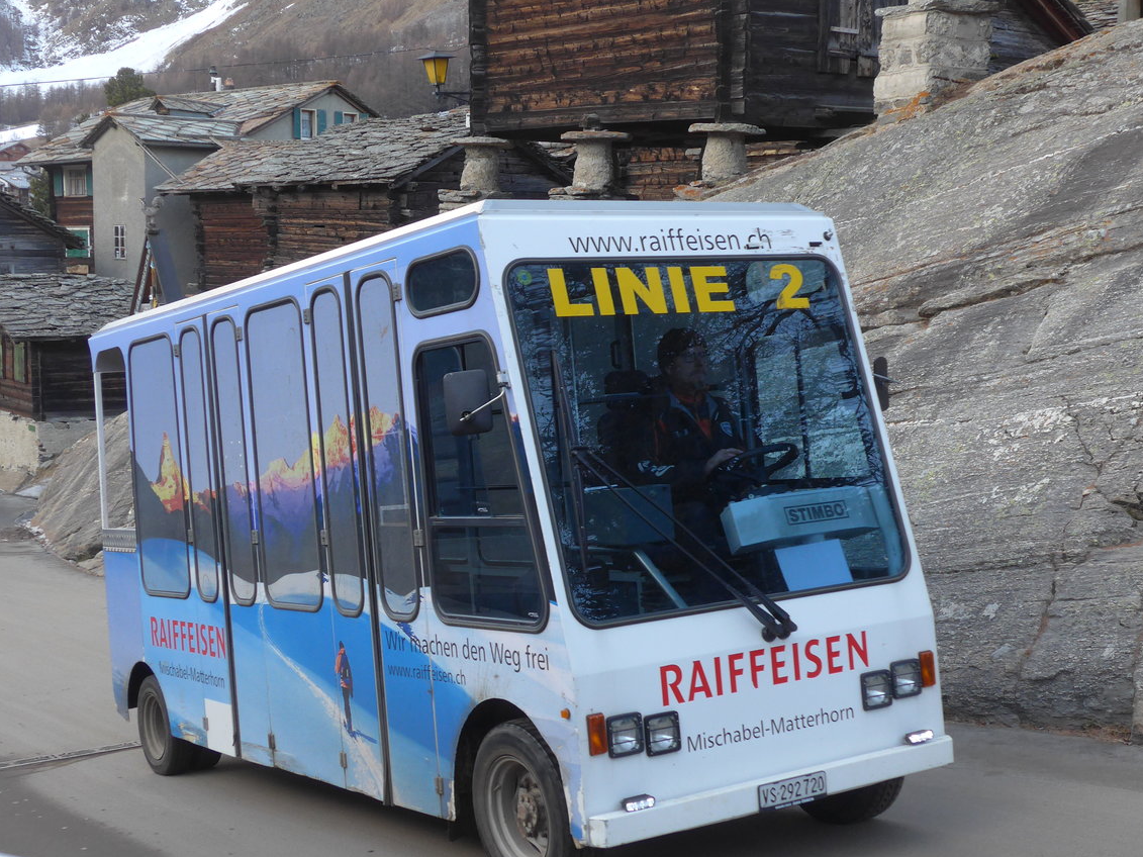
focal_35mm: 52
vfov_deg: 28.0
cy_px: 424
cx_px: 541
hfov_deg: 36.8
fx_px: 1717
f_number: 3.2
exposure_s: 1/250
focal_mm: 10.1
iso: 200
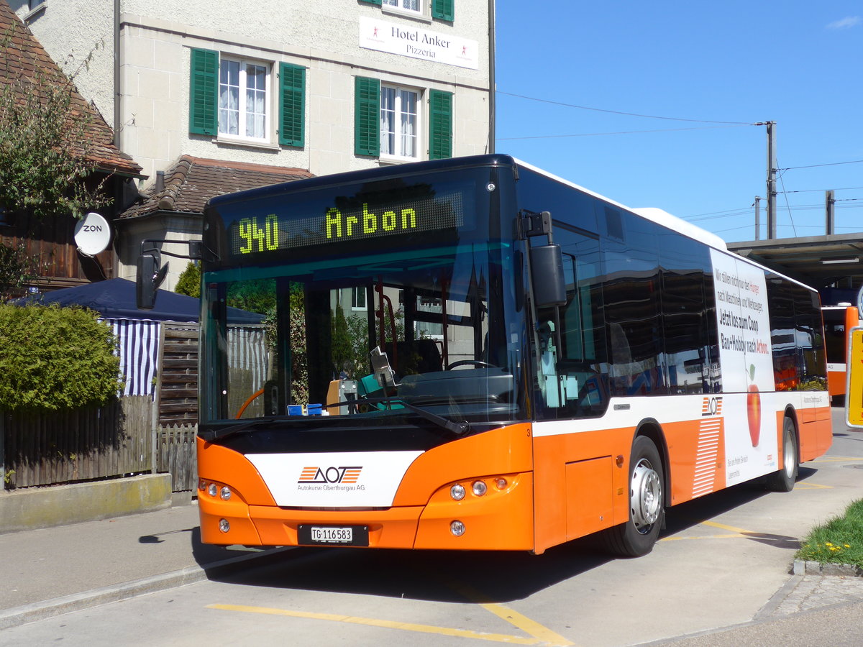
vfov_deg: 31.5
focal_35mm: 46
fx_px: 1147
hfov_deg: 41.2
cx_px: 432
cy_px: 324
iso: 80
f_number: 3
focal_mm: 9.5
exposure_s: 1/1600
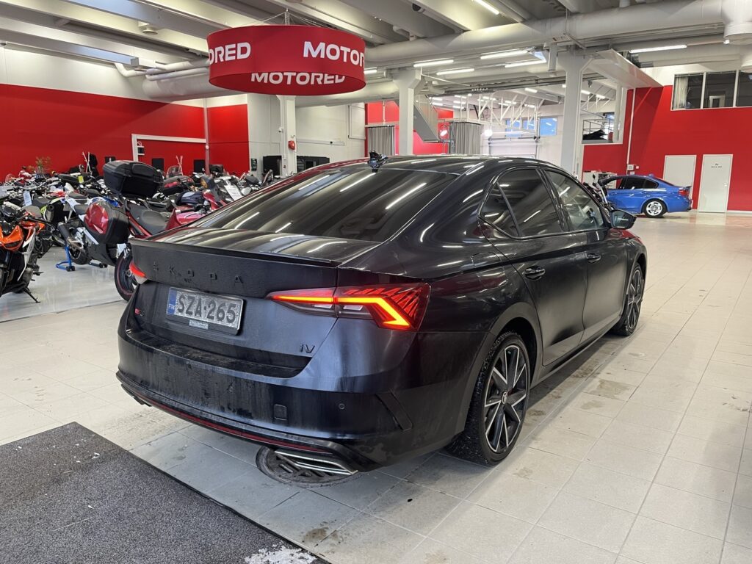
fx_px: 565
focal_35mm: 26
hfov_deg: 67.3
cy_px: 282
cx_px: 376
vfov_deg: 53.1
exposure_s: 1/50
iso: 160
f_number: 1.6
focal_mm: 5.1
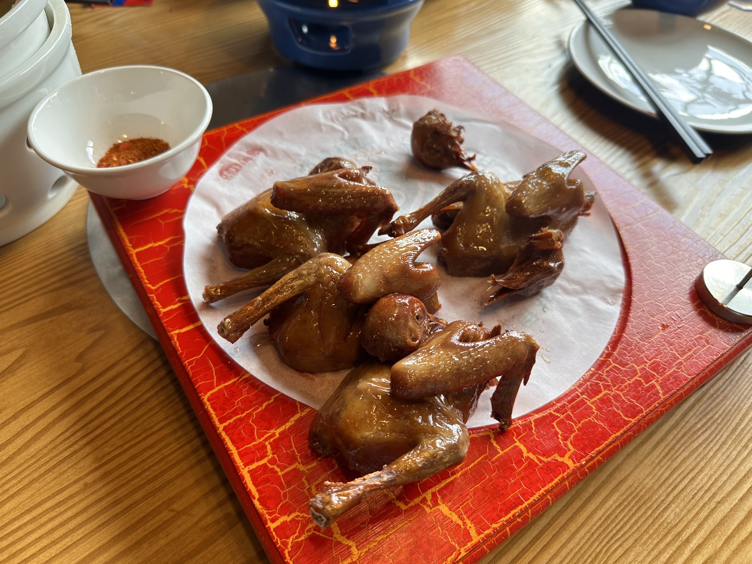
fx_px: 521
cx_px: 376
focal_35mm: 24
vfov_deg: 56.8
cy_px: 282
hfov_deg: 71.6
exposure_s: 1/124
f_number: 1.78
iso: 50
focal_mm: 6.86
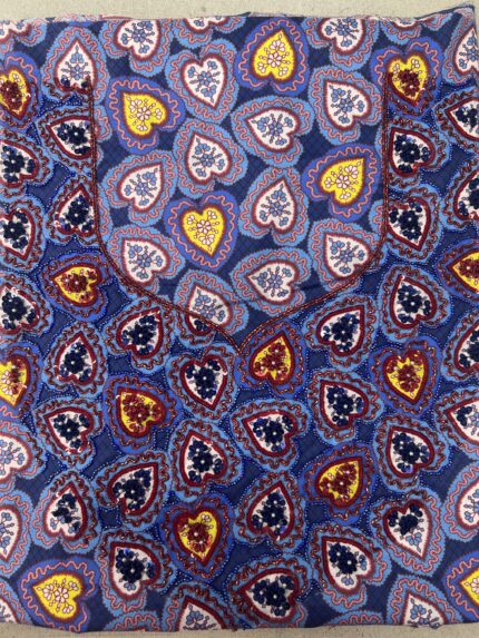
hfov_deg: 53.1
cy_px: 319
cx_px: 240
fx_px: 480
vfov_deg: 67.3
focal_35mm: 26
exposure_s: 1/100
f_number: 1.5
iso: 32
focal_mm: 5.7
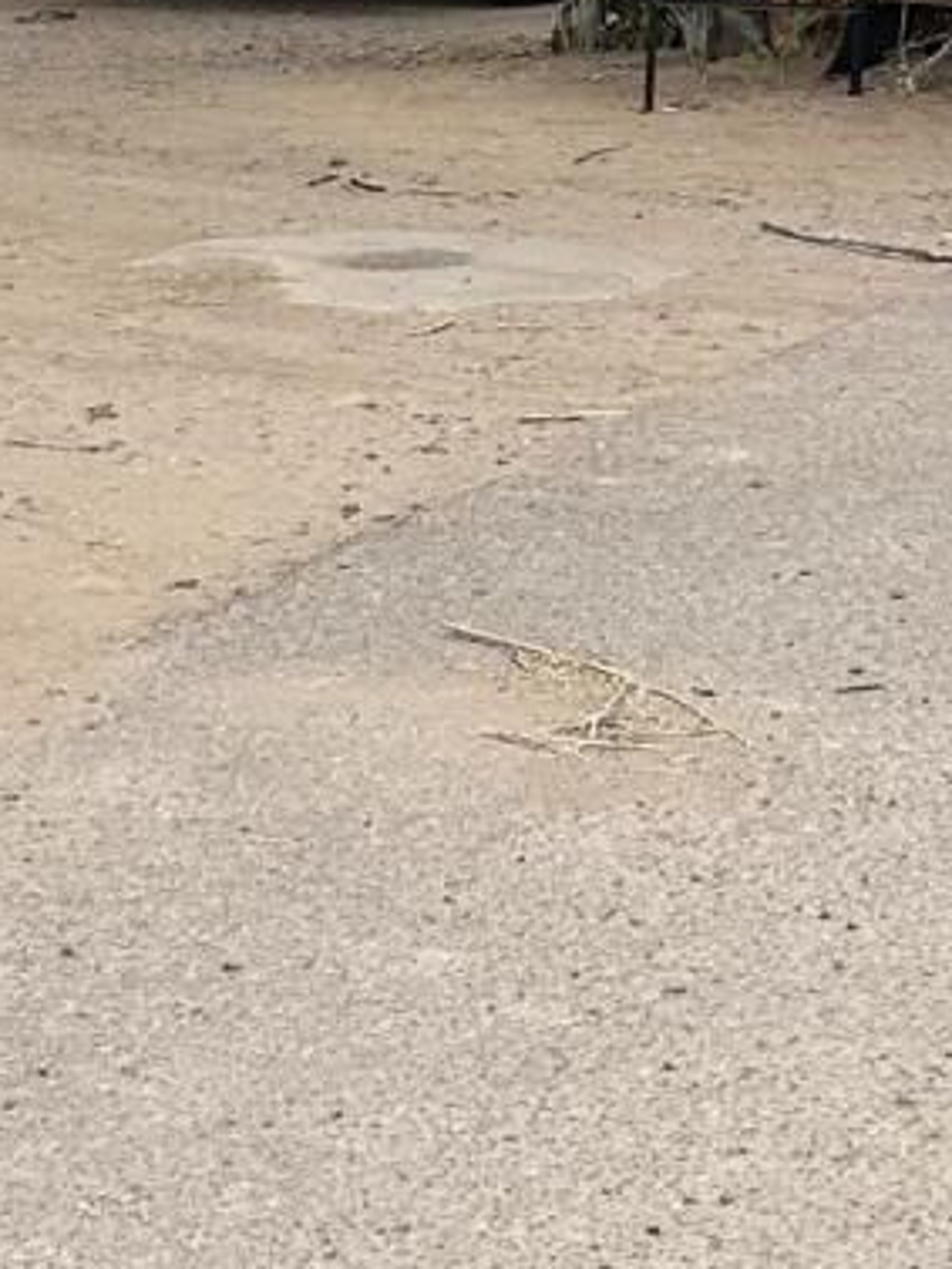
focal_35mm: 138
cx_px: 303
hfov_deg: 10.7
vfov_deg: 14.2
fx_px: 5057
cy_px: 138
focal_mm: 5.7
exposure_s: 1/2915
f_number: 1.5
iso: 50
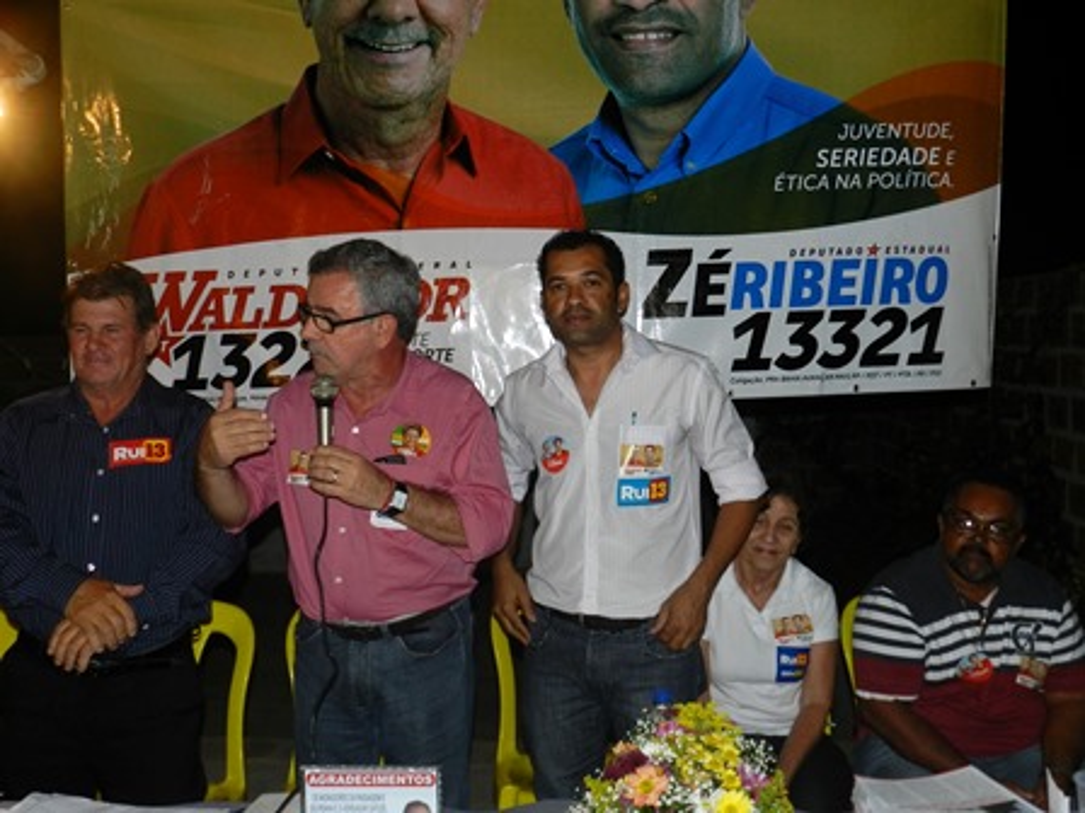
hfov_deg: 49.0
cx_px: 542
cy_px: 406
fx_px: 1191
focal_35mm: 38
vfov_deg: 37.7
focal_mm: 6.7
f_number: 4
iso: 200
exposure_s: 1/30
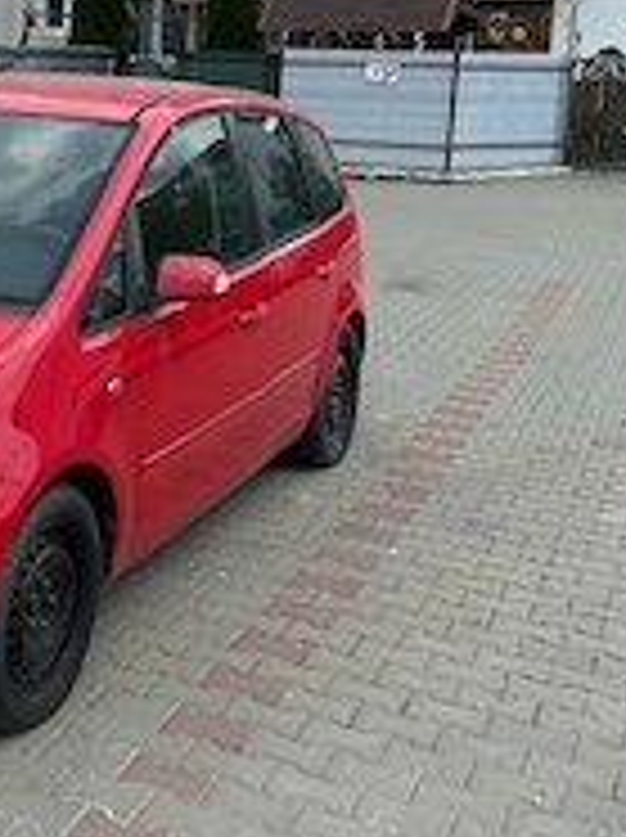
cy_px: 266
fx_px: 1353
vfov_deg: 34.0
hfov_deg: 24.8
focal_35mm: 56
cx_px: 0
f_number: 1.5
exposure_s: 1/3257
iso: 50
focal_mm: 5.7
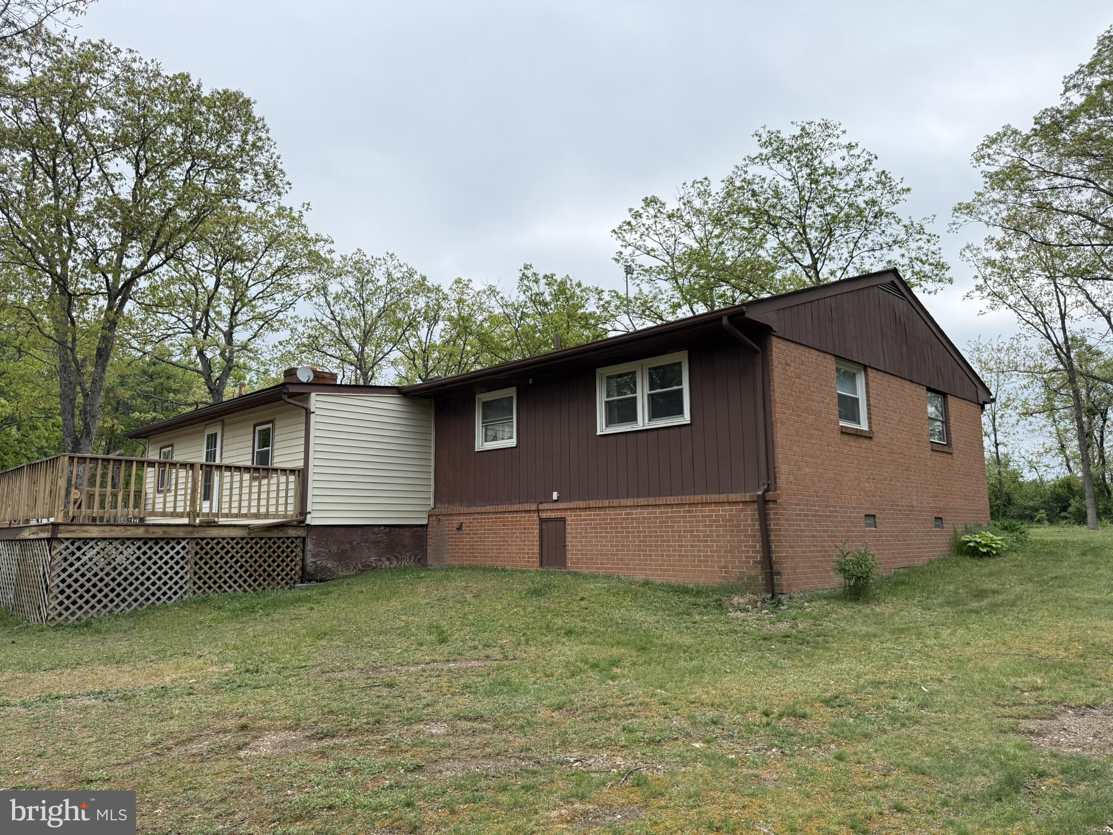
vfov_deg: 56.8
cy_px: 418
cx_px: 556
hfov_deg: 71.6
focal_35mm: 24
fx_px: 772
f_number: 1.78
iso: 100
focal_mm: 6.76
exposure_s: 1/2169
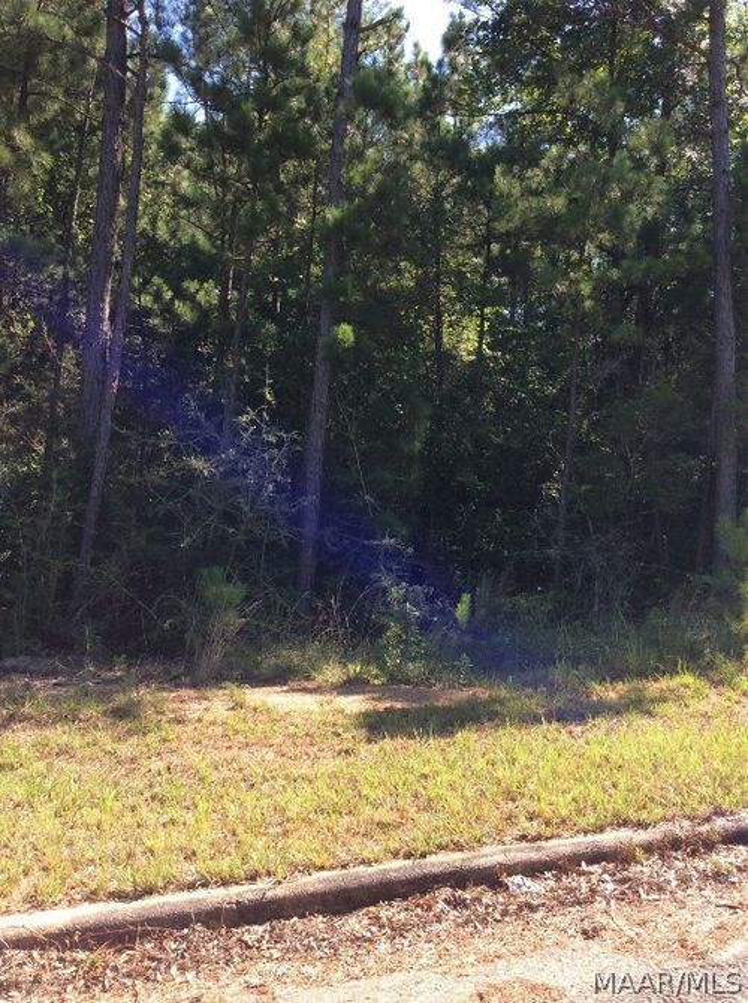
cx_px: 374
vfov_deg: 56.9
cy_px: 502
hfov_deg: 44.0
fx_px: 925
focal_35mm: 32
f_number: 2.4
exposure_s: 1/394
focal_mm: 3.3
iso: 32
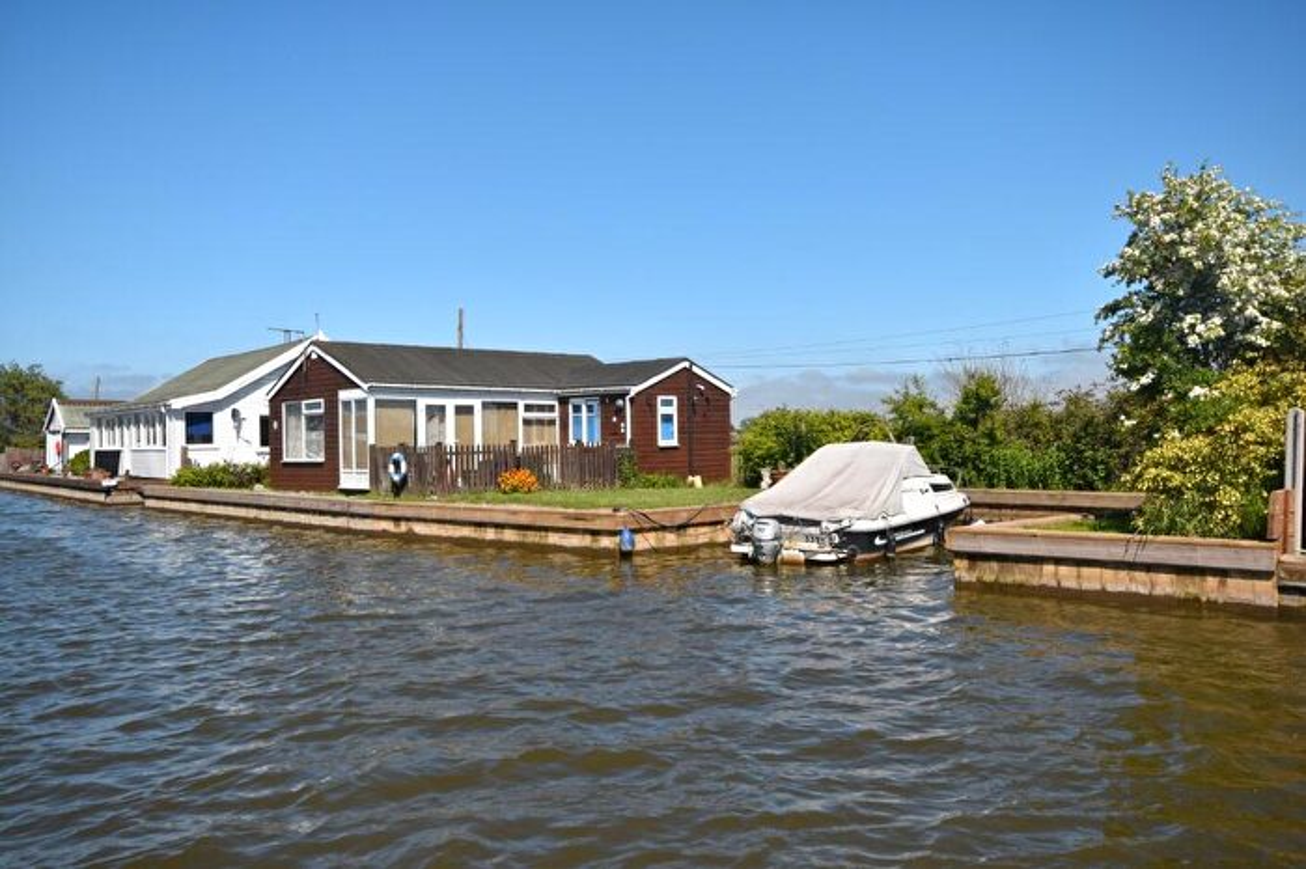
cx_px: 653
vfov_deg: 43.6
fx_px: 1088
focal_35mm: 30
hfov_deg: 62.0
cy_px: 434
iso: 200
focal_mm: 20
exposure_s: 1/400
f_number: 10
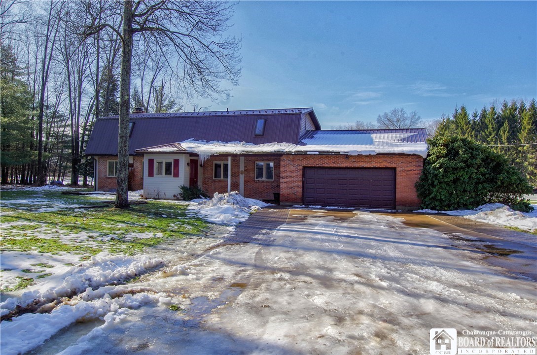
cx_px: 268
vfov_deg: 52.9
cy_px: 178
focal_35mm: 24
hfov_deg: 73.9
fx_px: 357
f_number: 11
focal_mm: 16
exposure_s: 1/125
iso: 200
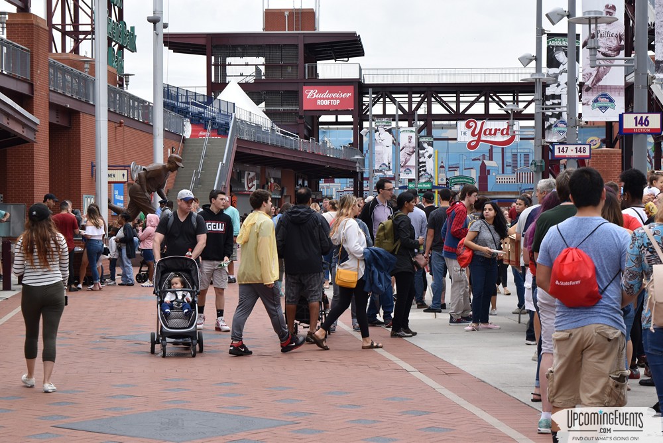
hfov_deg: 24.6
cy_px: 222
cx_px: 332
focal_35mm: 82
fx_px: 1519
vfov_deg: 16.6
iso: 320
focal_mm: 55
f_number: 8
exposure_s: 1/250
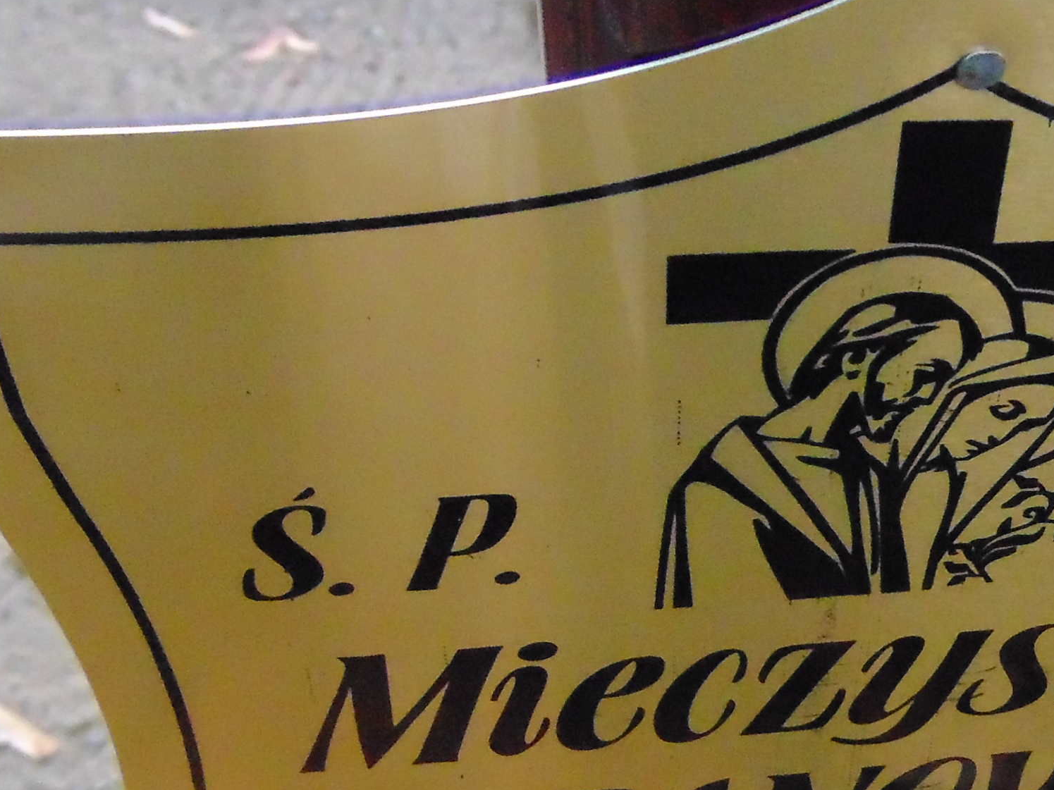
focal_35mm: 61
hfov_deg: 30.9
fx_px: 1857
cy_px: 538
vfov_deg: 23.9
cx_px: 850
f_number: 3
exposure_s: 1/50
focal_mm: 4.5
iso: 800
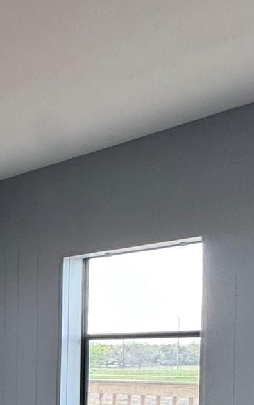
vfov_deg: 38.6
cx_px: -369
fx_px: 531
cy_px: 372
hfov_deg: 14.8
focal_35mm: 48
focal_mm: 2.22
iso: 160
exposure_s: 1/120
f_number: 2.2
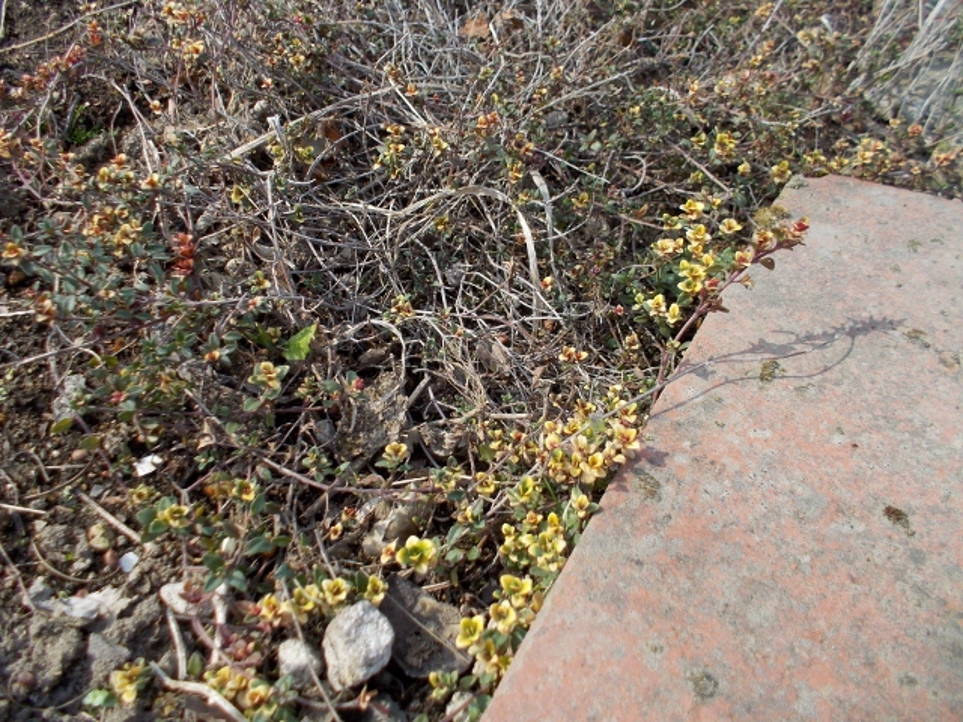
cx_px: 482
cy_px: 361
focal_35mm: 29
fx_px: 807
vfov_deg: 48.2
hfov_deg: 61.7
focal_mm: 4.1
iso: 80
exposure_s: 1/400
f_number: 3.3
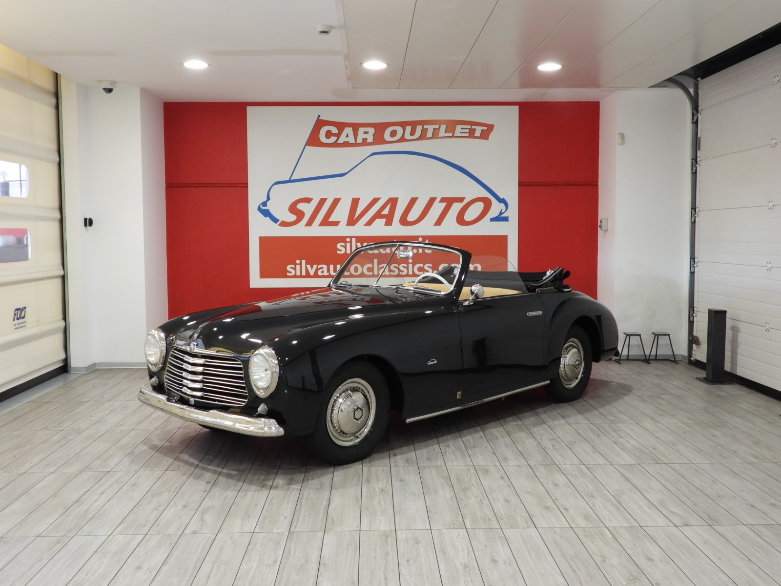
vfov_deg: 40.7
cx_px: 390
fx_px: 790
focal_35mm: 35
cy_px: 293
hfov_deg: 52.6
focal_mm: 6.3
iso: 220
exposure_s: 1/30
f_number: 3.2
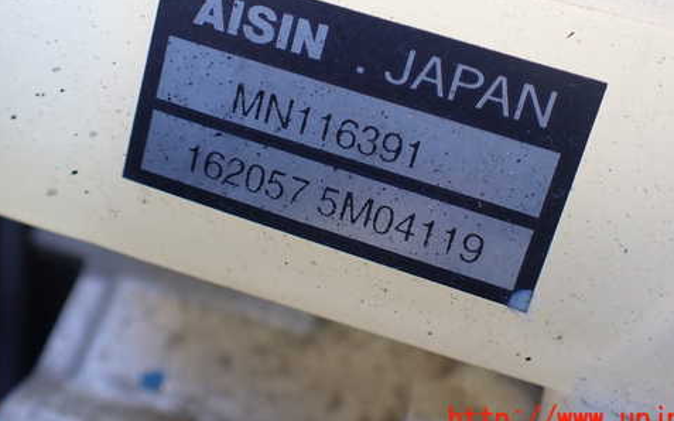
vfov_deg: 31.6
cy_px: 120
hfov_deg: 49.3
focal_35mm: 40
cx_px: 343
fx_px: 735
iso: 160
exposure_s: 1/125
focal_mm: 5.4
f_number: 2.3
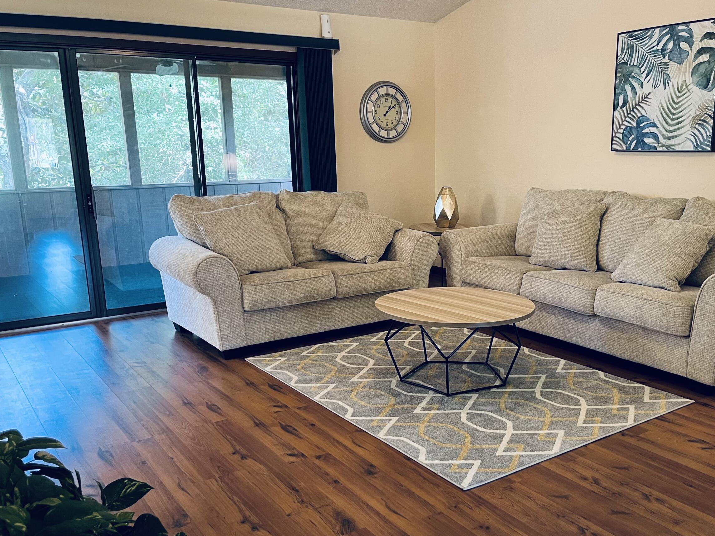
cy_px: 309
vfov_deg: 41.7
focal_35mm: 34
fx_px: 702
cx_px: 428
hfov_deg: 53.6
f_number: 1.6
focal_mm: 5.1
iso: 200
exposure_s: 1/60
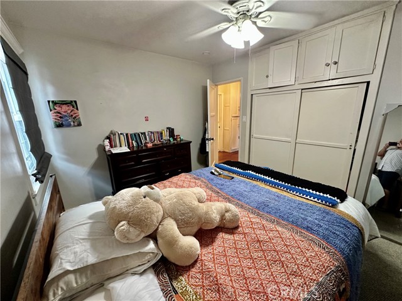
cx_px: 201
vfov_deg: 85.7
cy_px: 150
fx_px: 163
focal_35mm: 14
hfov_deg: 102.1
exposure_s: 1/60
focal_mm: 2.22
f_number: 2.2
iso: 400
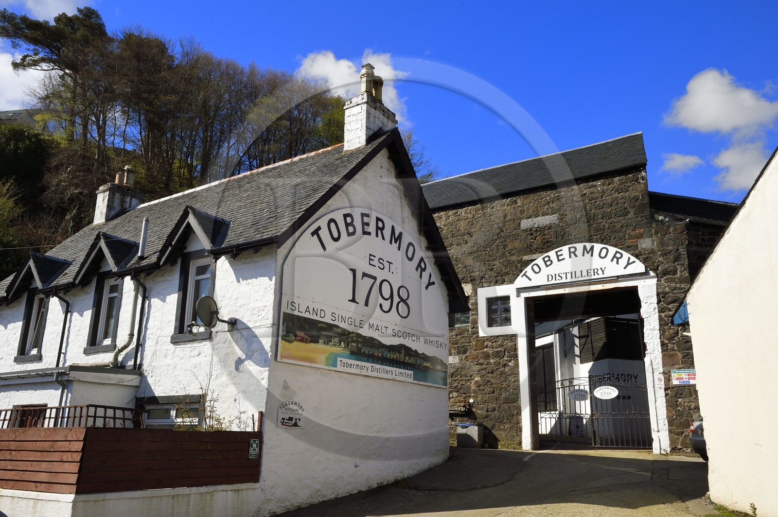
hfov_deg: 60.3
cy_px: 258
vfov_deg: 42.3
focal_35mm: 31
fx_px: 669
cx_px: 389
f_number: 18
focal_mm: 31
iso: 200
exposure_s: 1/200
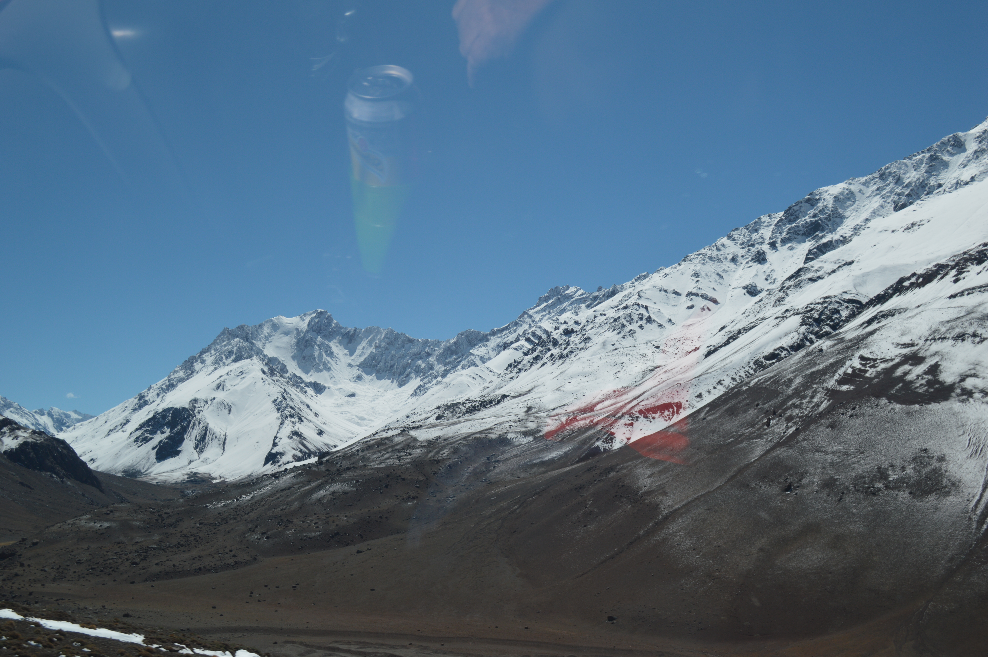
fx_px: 1069
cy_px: 328
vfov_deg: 34.1
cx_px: 494
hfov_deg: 49.6
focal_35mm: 39
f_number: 6.3
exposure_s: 1/160
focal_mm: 26
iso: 100
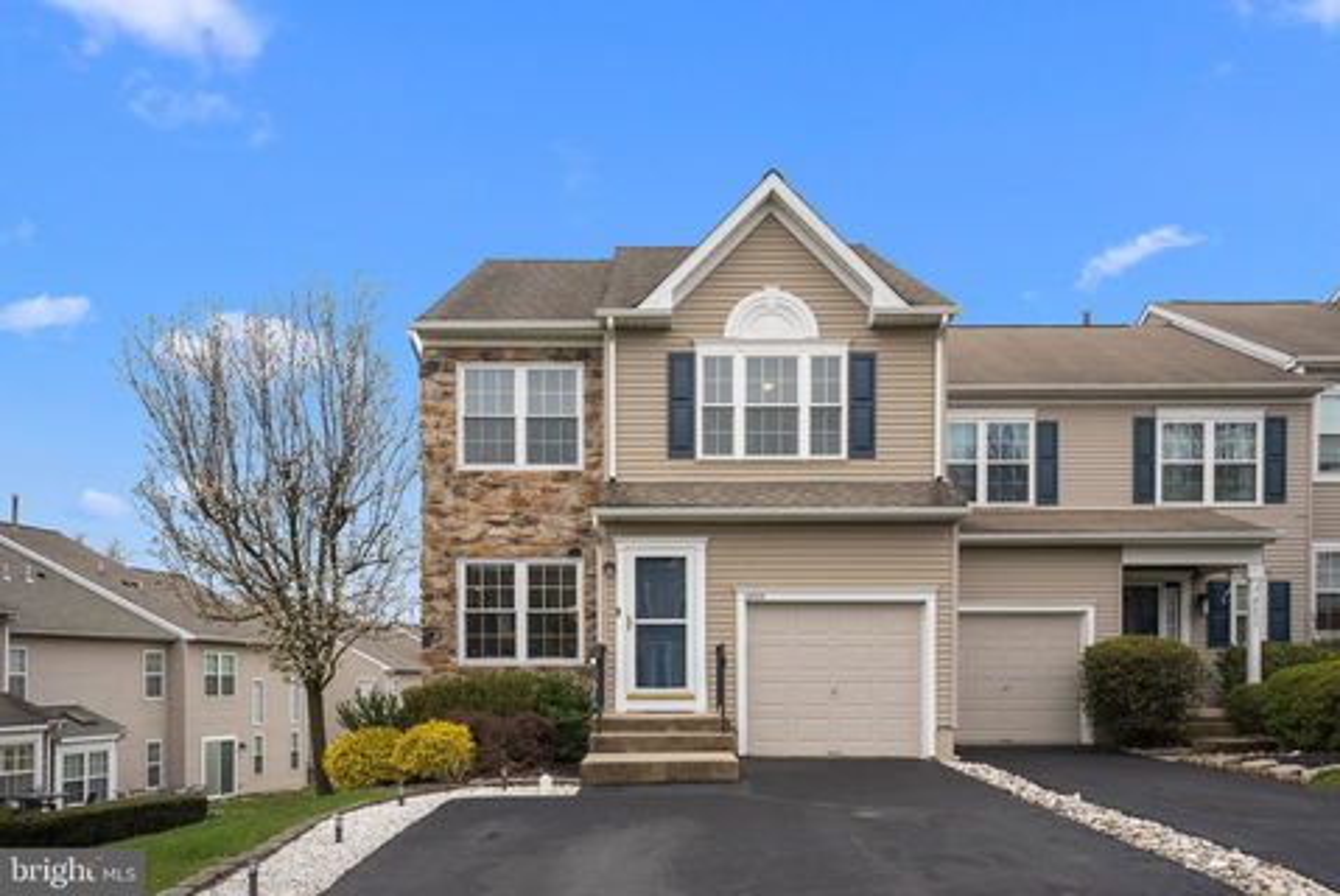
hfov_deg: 61.9
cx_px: 670
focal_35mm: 30
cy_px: 448
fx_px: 1117
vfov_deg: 43.7
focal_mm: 30
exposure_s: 1/160
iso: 500
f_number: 11
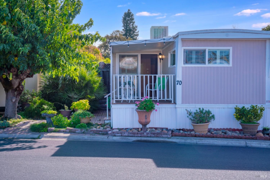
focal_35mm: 47
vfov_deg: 28.6
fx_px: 352
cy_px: 90
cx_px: 135
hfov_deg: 41.9
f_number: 8
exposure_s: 1/200
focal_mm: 47
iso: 100
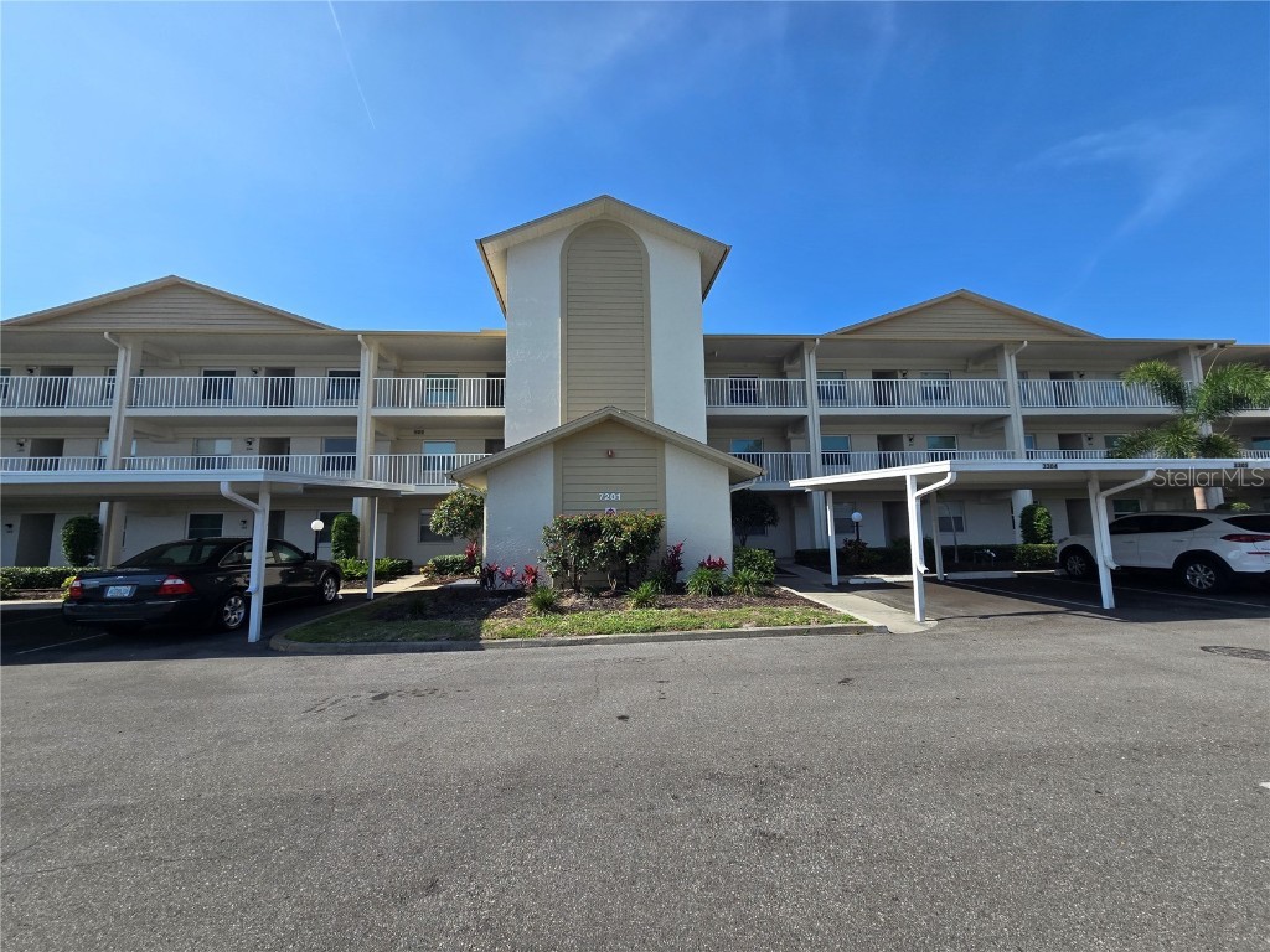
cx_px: 635
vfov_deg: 89.9
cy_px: 476
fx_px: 477
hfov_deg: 106.2
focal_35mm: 13
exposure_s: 1/2099
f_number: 2.2
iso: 50
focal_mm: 2.2
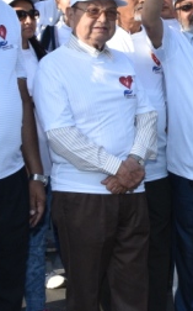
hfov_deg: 11.2
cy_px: 68
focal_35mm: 112
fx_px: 945
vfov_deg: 18.5
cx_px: 296
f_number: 10
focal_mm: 18
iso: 400
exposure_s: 1/200
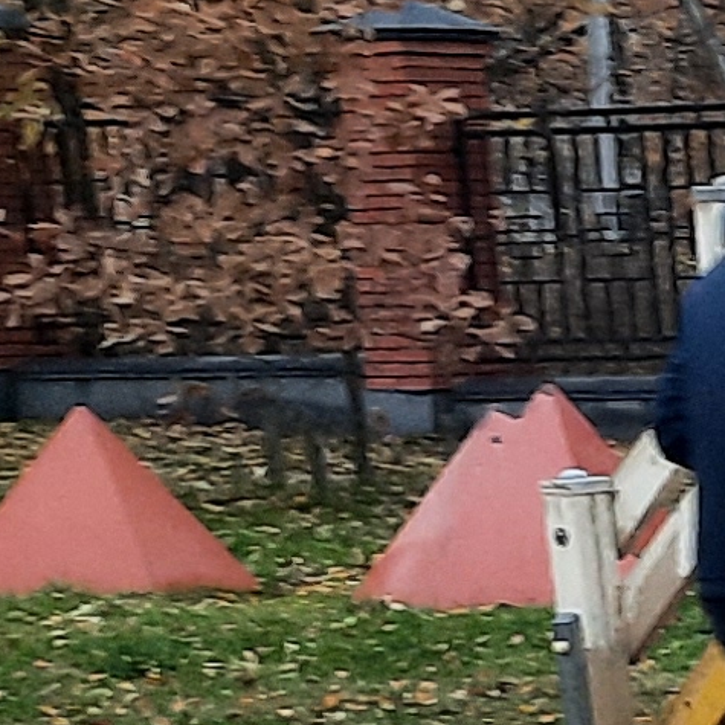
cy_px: 578
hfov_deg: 6.9
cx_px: 2998
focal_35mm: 186
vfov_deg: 9.4
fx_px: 4407
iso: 40
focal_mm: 4.6
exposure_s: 1/50
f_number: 2
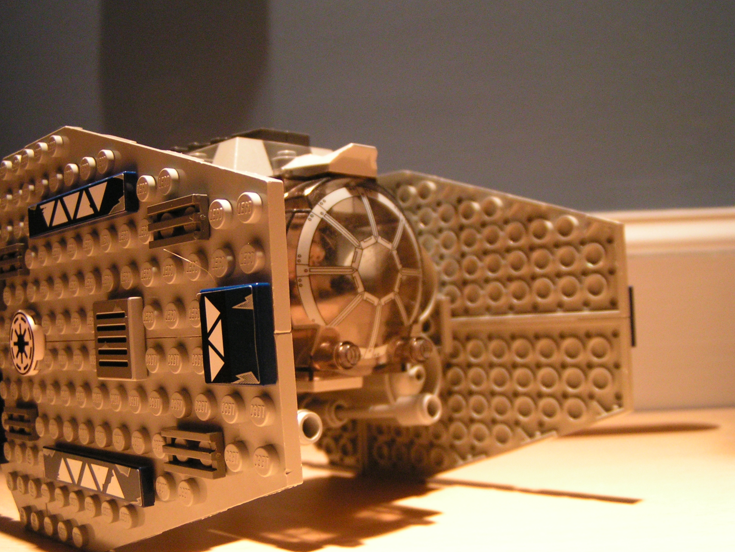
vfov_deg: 36.8
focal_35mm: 39
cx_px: 368
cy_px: 272
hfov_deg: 47.9
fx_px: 828
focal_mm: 5.8
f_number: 2.8
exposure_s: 1/20
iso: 200
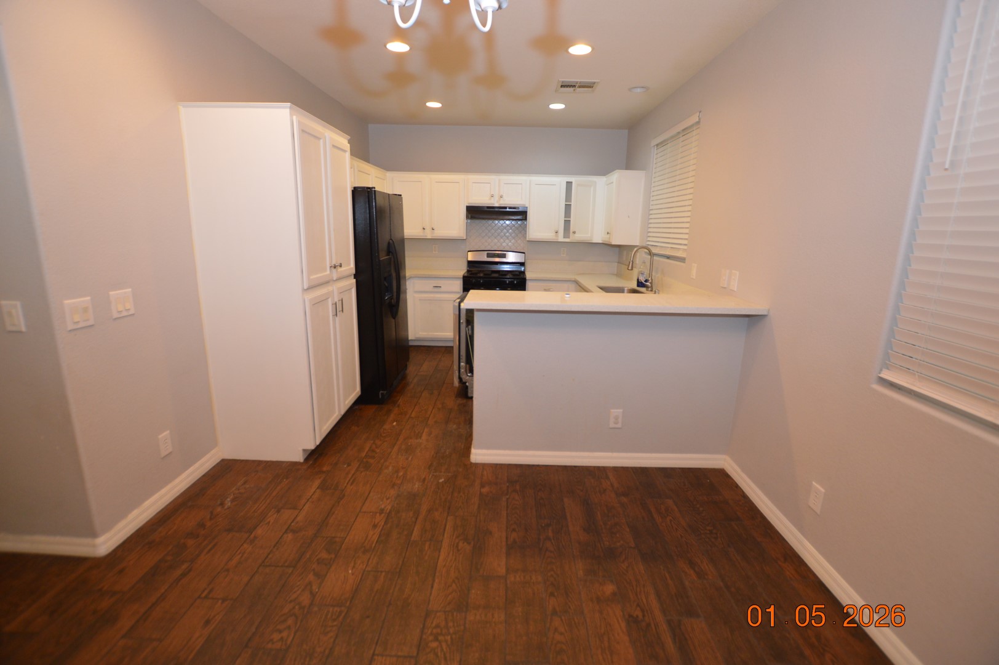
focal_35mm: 15
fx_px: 416
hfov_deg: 100.4
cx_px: 500
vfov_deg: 77.2
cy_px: 332
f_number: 3.5
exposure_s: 1/60
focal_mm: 10
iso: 640
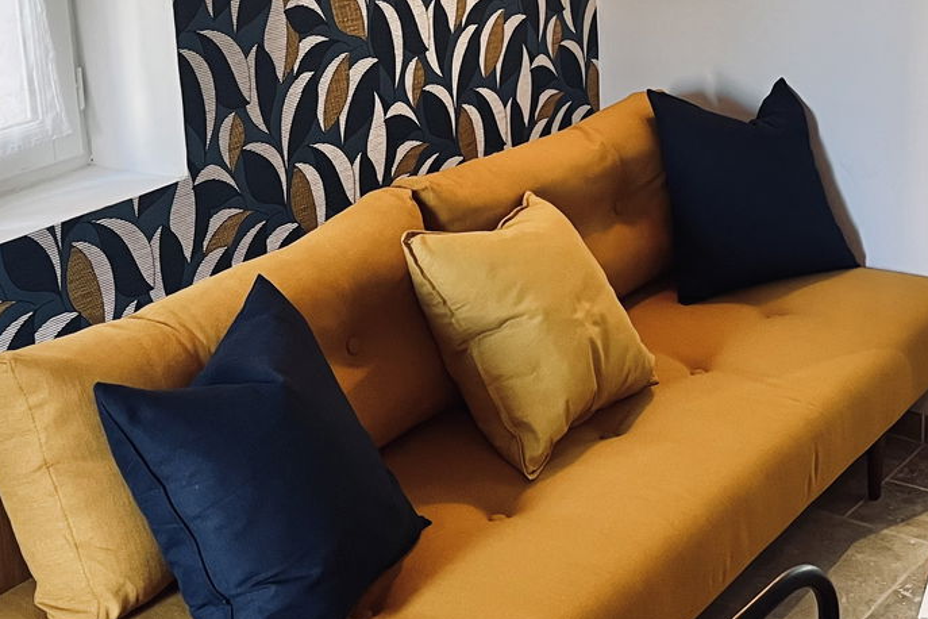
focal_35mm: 63
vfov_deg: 21.4
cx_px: 702
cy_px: 172
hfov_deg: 31.3
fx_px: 1624
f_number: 1.6
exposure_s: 1/77
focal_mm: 5.1
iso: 125
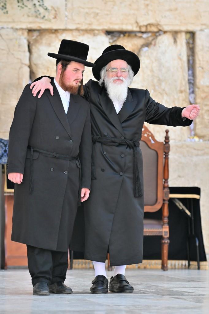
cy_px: 157
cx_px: 104
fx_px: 2091
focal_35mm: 240
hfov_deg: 5.7
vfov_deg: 8.6
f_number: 2.8
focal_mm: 160
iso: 80
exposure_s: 1/640
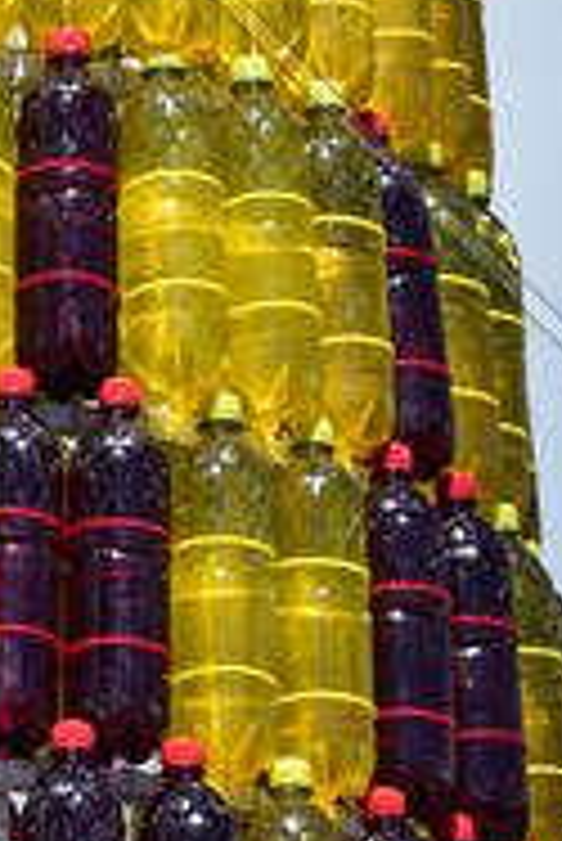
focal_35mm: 488
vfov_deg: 4.2
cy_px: -274
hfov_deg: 2.8
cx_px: -47
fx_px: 11395
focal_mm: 105
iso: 100
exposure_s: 1/320
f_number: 9
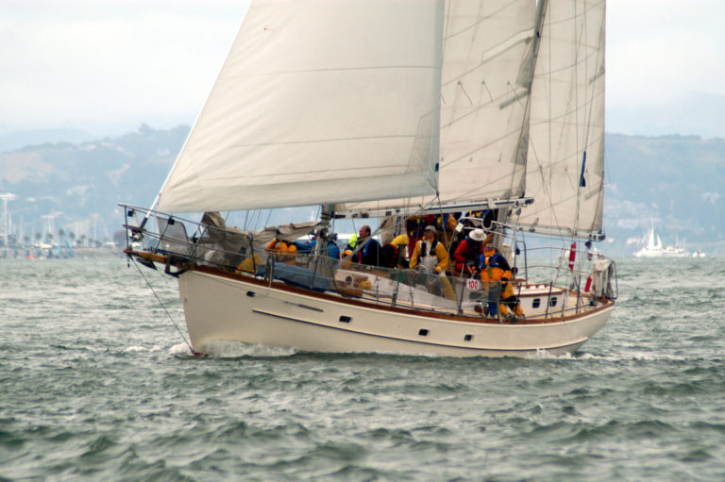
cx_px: 362
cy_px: 241
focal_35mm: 450
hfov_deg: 4.6
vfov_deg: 3.1
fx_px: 9056
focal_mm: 300
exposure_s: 1/2500
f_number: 5.6
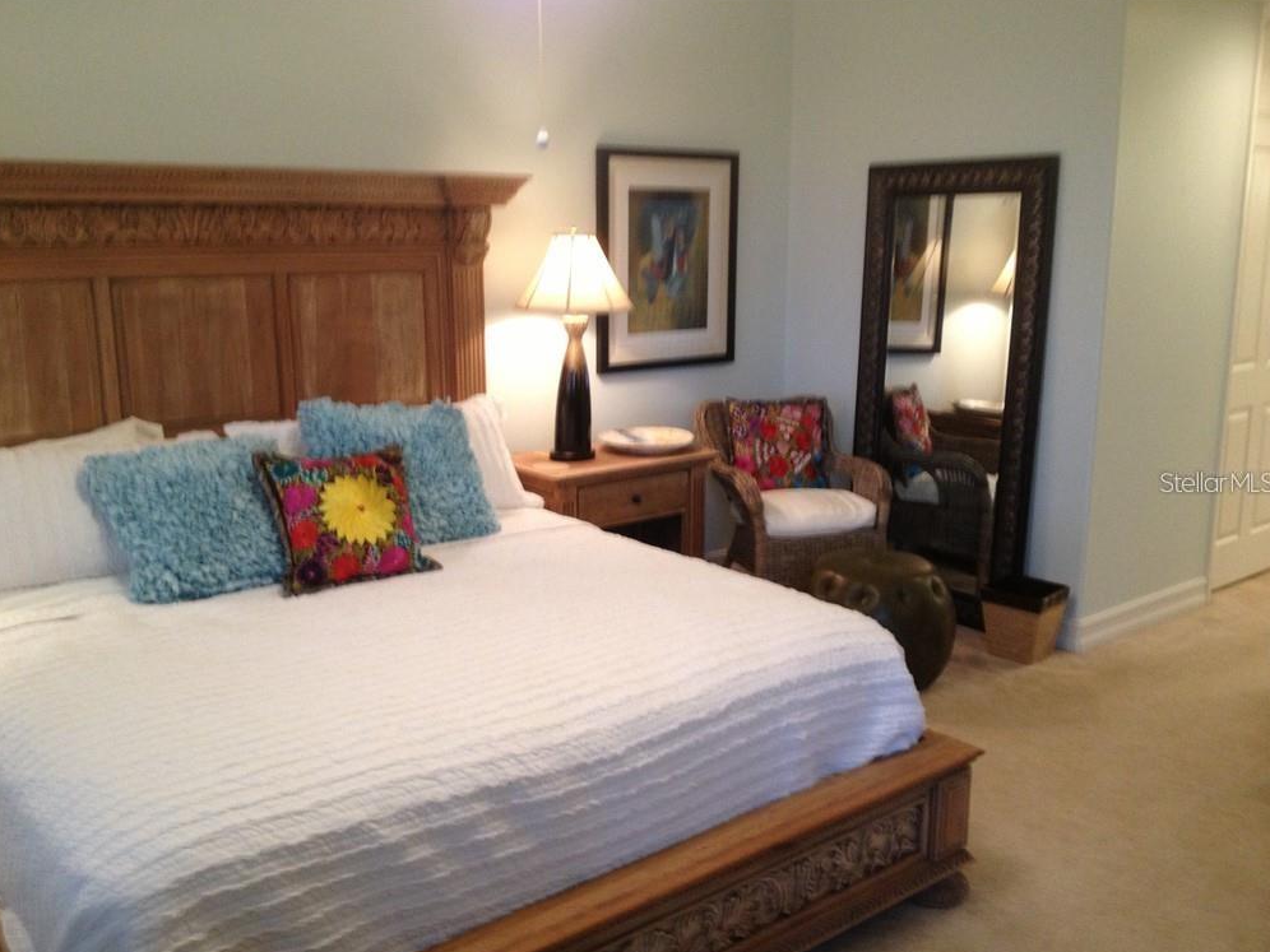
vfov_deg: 39.7
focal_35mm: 36
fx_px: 1321
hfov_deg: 51.4
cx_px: 627
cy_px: 482
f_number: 2.4
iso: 160
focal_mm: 4.28
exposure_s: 1/20
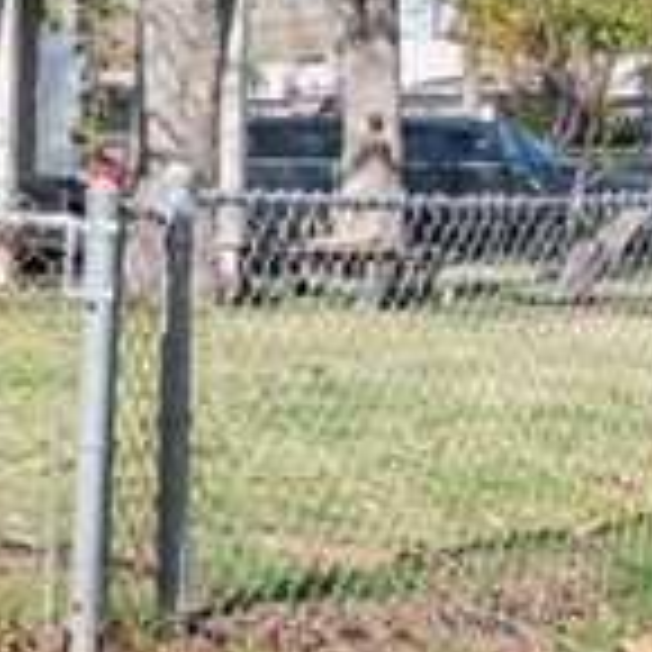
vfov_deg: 14.5
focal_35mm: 120
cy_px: 214
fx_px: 2557
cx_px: -1300
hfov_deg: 10.4
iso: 250
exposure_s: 1/125
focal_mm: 20
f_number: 11
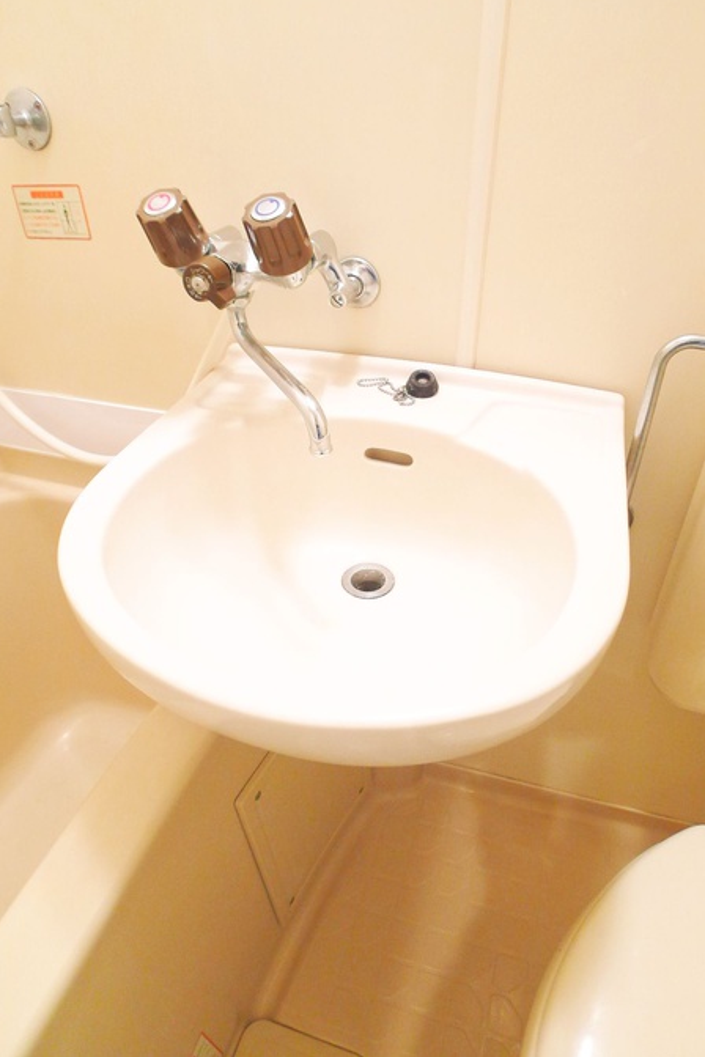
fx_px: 764
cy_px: 508
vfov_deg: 69.4
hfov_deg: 49.5
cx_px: 388
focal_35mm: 26
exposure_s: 1/20
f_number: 2
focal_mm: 5.1
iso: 320
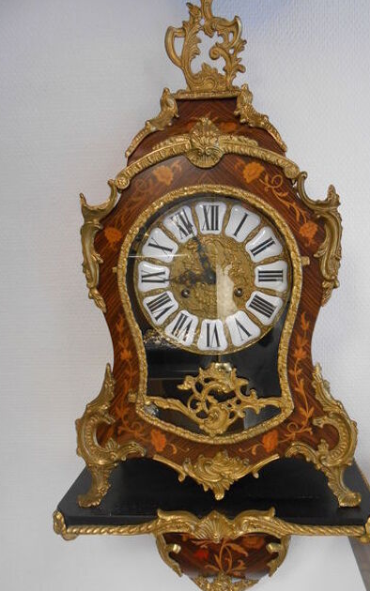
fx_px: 452
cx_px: 219
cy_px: 298
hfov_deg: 44.4
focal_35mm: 28
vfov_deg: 66.5
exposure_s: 1/30
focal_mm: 4.6
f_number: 3.5
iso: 400
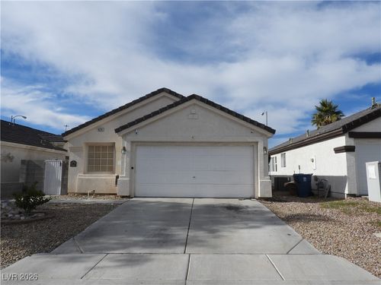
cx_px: 190
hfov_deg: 71.6
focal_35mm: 24
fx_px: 264
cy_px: 142
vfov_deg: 56.8
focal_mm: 4.3
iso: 100
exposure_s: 1/2000
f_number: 4
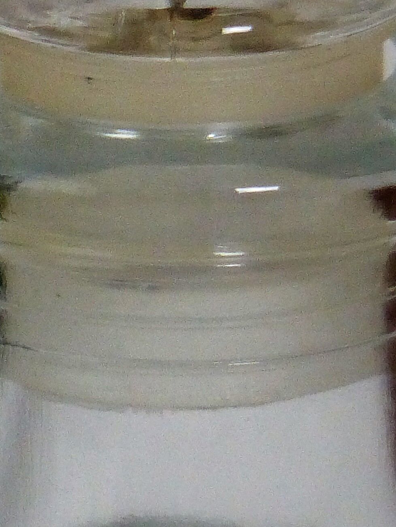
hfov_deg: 1.1
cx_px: 24
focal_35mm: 1397
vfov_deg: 1.4
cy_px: 70
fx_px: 21309
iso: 400
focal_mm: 74.3
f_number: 2.8
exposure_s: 1/100
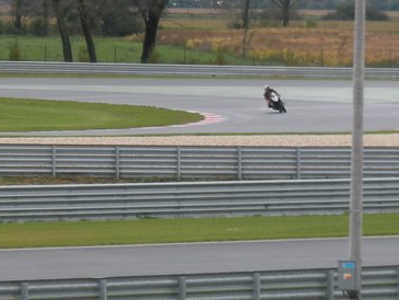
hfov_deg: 4.2
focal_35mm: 477
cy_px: 112
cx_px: 222
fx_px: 5500
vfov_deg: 3.1
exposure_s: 1/112
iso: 64
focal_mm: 31.5
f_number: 5.6
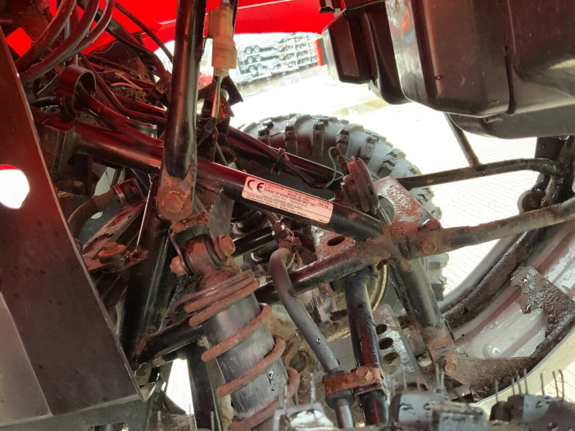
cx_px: 288
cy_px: 216
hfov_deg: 61.7
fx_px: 482
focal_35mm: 29
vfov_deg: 48.2
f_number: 1.8
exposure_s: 1/60
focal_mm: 3
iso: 250
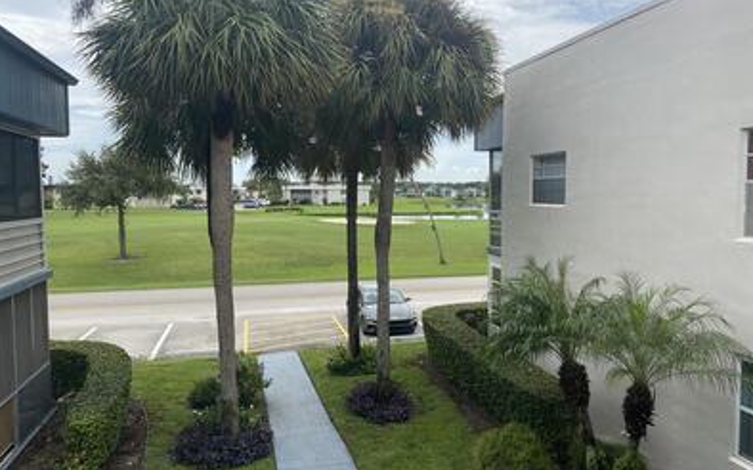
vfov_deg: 44.5
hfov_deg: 66.5
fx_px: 574
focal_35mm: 28
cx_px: 376
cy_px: 239
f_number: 1.8
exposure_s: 1/1961
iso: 32
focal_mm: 4.25
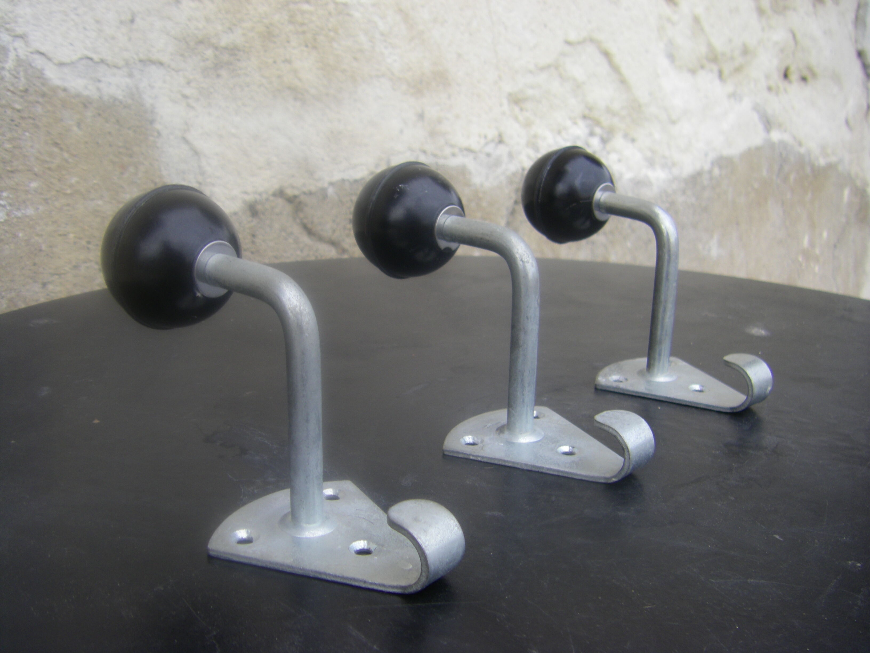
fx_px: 955
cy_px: 326
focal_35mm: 38
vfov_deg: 37.7
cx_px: 435
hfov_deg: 49.0
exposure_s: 1/80
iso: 64
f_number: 3.5
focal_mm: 6.3
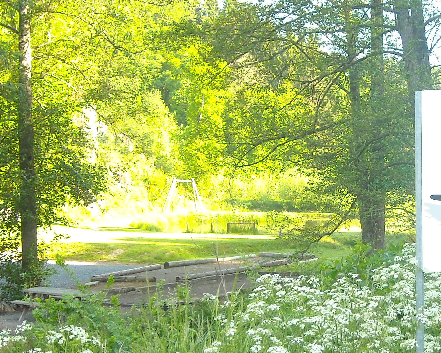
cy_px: 157
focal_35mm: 79
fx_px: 1031
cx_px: 324
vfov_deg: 19.4
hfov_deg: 23.9
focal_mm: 5.7
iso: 64
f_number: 2.8
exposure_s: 1/67
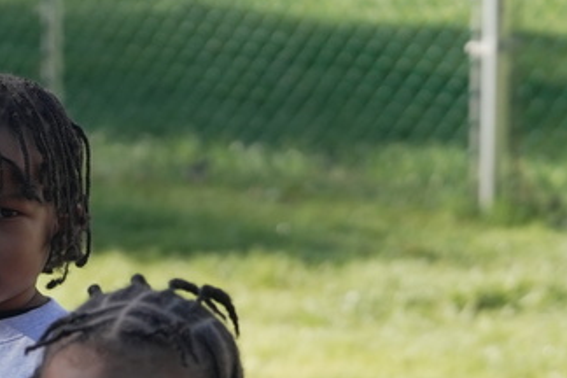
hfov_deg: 9.4
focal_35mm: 216
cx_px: -66
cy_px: 450
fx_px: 3402
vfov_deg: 6.3
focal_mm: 70
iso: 2000
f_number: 4
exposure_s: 1/6400
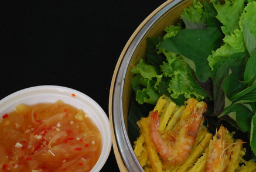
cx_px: 155
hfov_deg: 25.6
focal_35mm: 79
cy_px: 113
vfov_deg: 17.3
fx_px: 563
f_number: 5.3
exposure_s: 1/30
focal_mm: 36
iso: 800
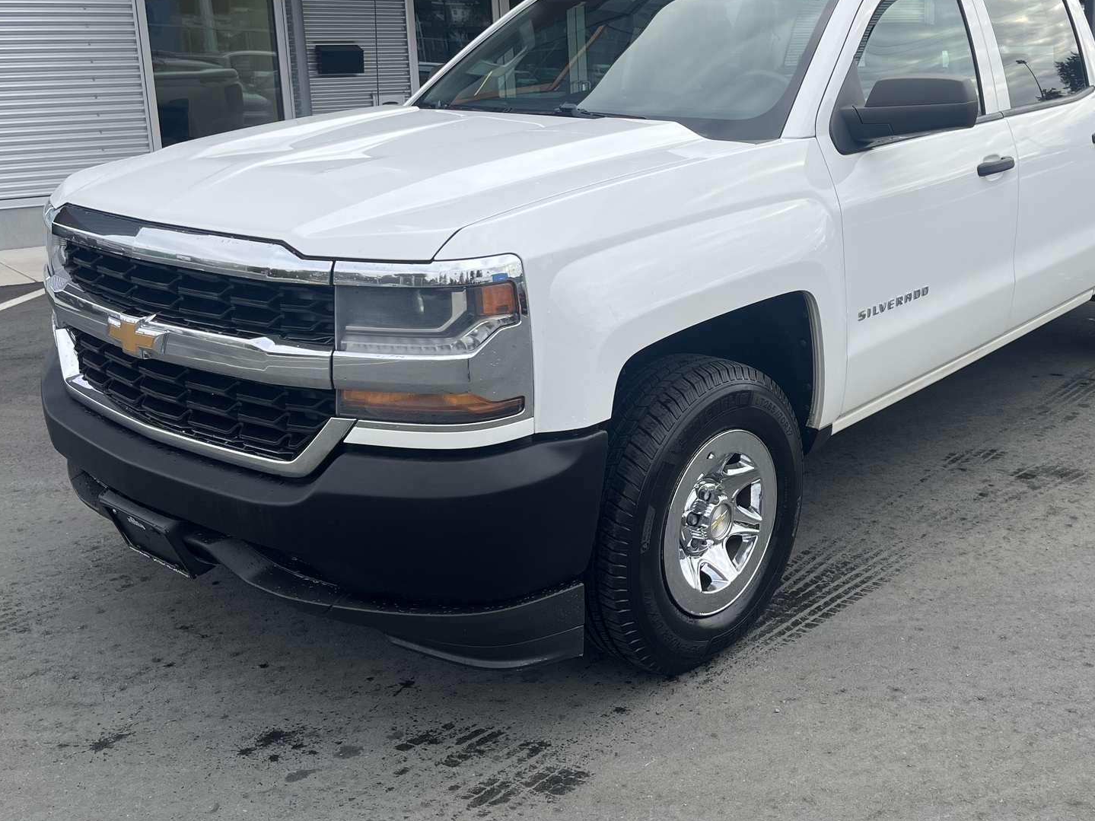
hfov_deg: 49.5
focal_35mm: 37
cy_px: 282
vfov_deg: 38.3
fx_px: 1170
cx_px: 699
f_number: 1.6
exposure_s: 1/1075
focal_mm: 5.1
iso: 50
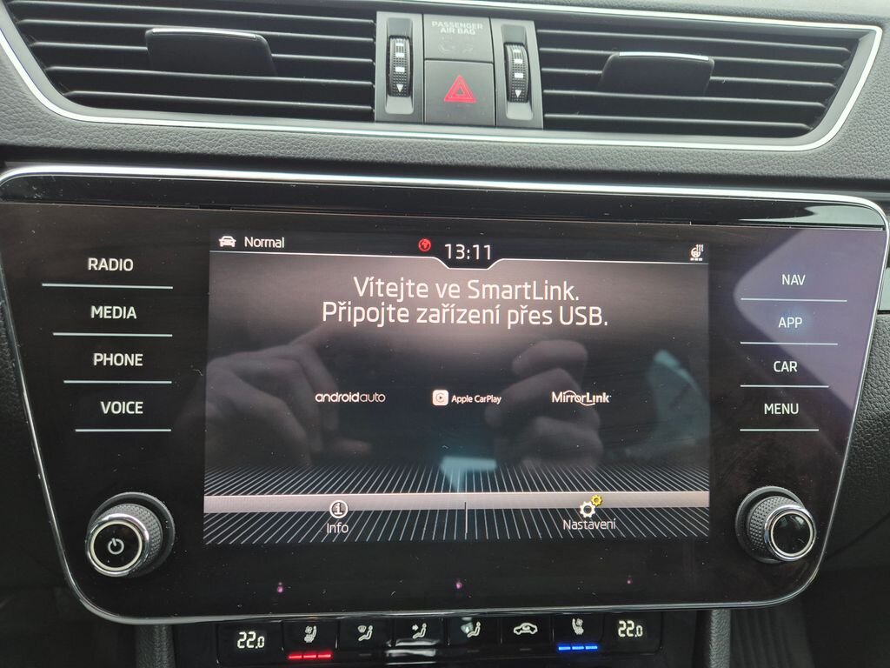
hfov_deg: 73.9
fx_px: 591
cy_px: 334
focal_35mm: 23
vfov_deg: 58.9
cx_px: 445
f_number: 1.8
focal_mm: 5.4
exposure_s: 1/48
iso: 320
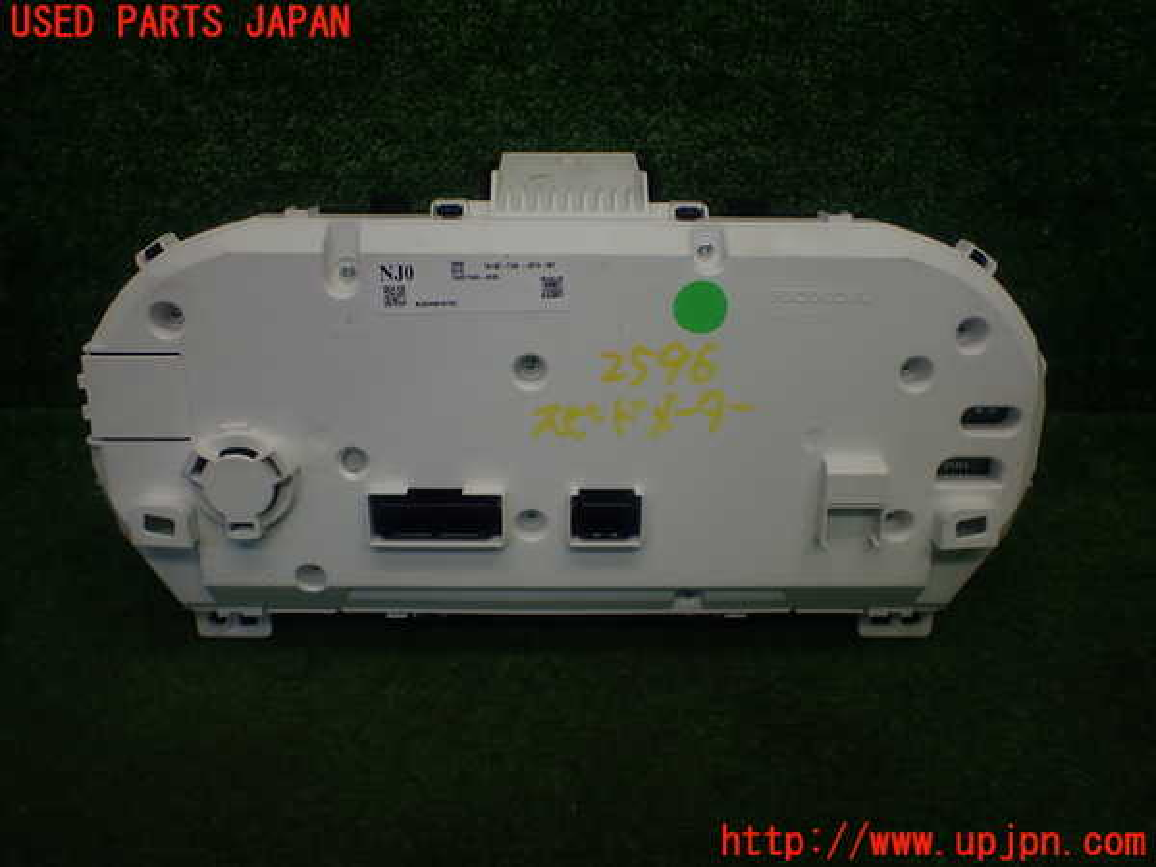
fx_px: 1002
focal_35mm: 30
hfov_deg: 60.0
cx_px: 578
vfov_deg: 46.8
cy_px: 434
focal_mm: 5.4
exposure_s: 1/160
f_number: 2.3
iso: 100
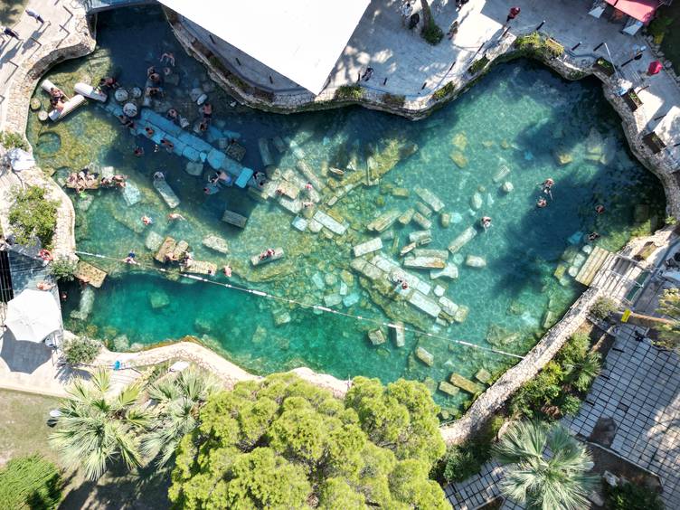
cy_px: 255
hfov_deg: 71.6
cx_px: 340
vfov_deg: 56.8
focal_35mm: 24
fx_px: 471
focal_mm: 6.72
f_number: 1.7
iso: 130
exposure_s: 1/1600
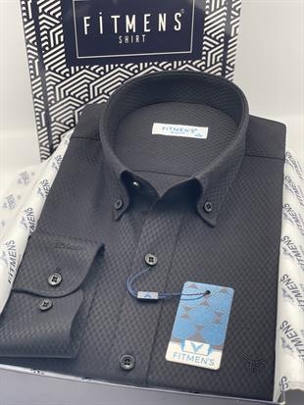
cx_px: 152
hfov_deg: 28.0
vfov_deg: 36.8
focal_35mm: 52
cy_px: 202
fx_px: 609
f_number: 2
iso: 40
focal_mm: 6
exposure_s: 1/100
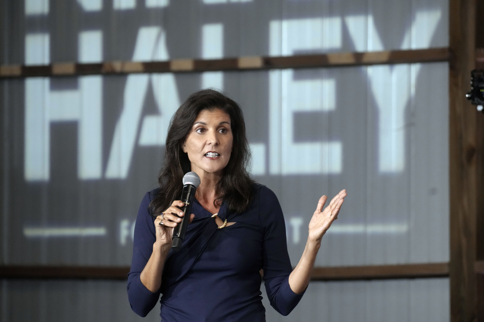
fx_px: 4974
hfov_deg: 5.6
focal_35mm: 370
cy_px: 161
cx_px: 242
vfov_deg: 3.7
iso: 5000
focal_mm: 370
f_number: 5.6
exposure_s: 1/400
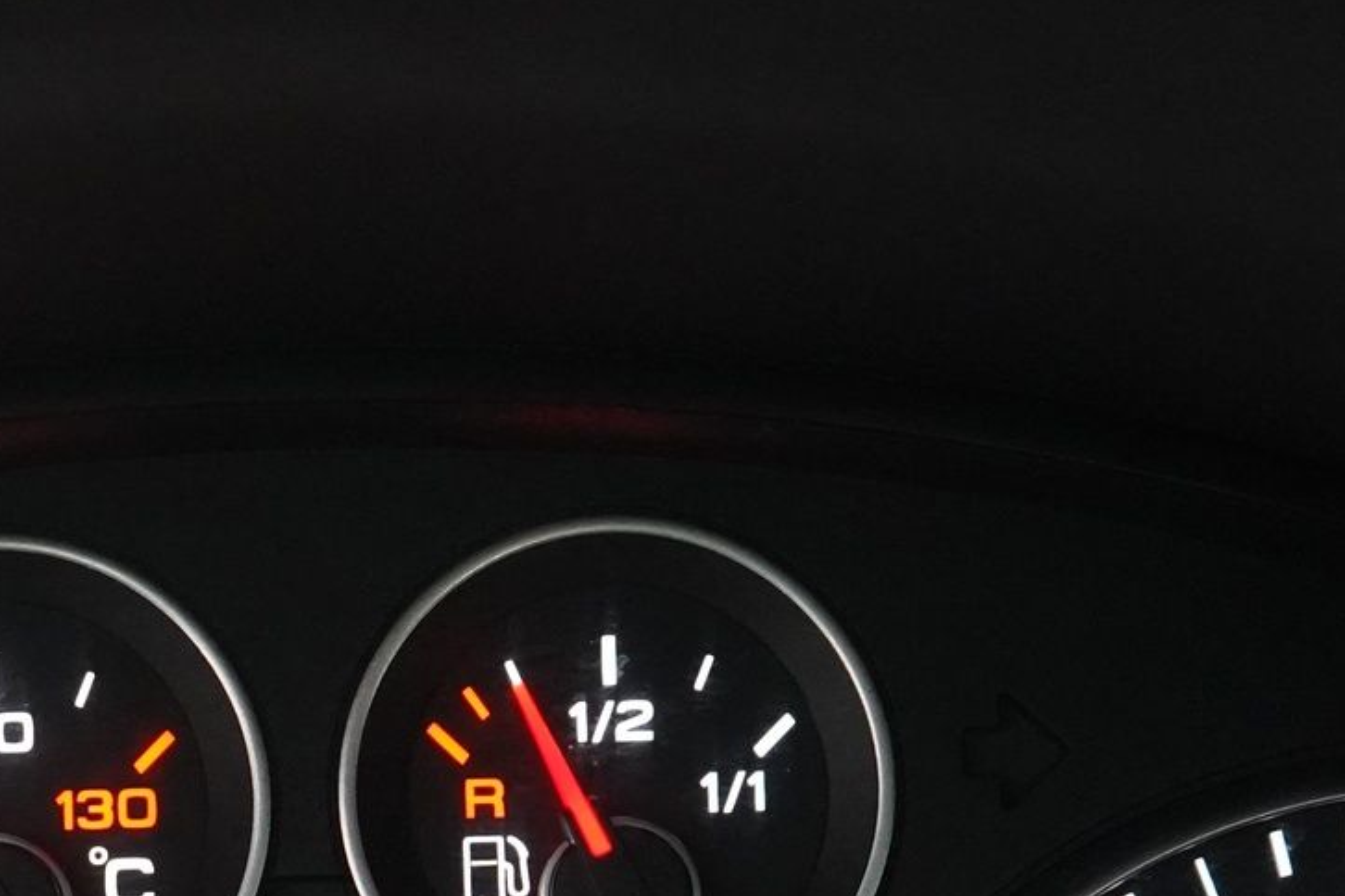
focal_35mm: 117
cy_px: 1206
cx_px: 228
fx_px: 4371
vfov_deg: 11.4
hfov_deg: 17.3
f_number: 4
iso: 8000
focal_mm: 34
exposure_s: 1/60
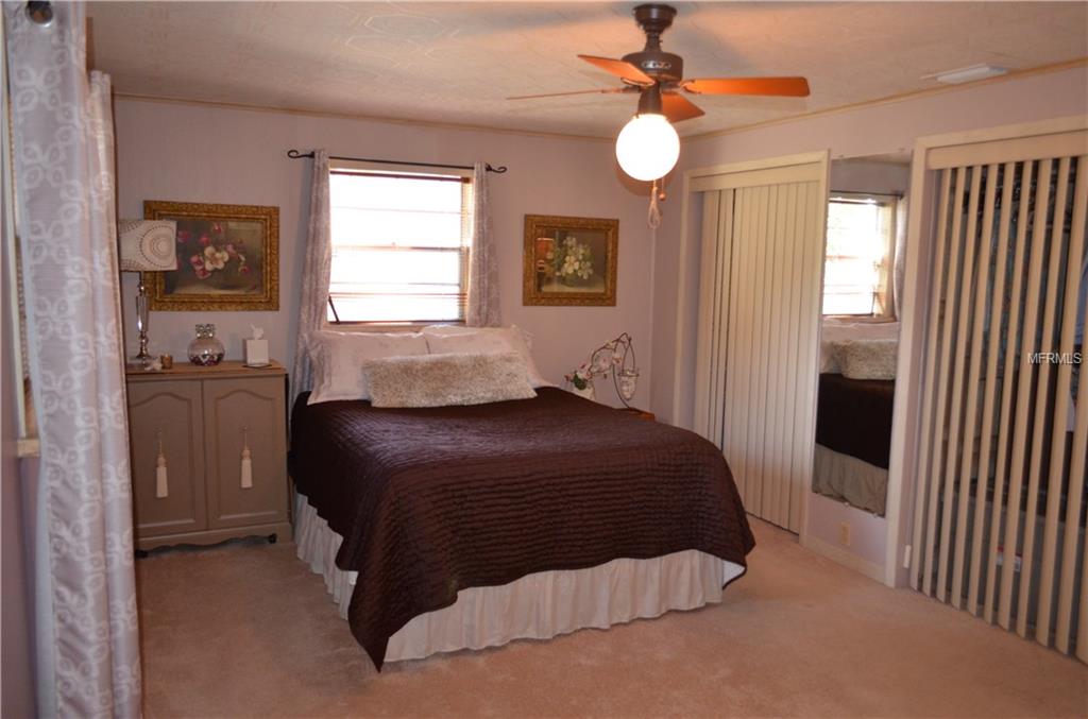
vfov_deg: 47.7
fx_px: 814
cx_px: 544
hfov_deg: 67.5
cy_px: 360
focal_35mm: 27
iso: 1000
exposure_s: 1/60
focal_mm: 18
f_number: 3.5
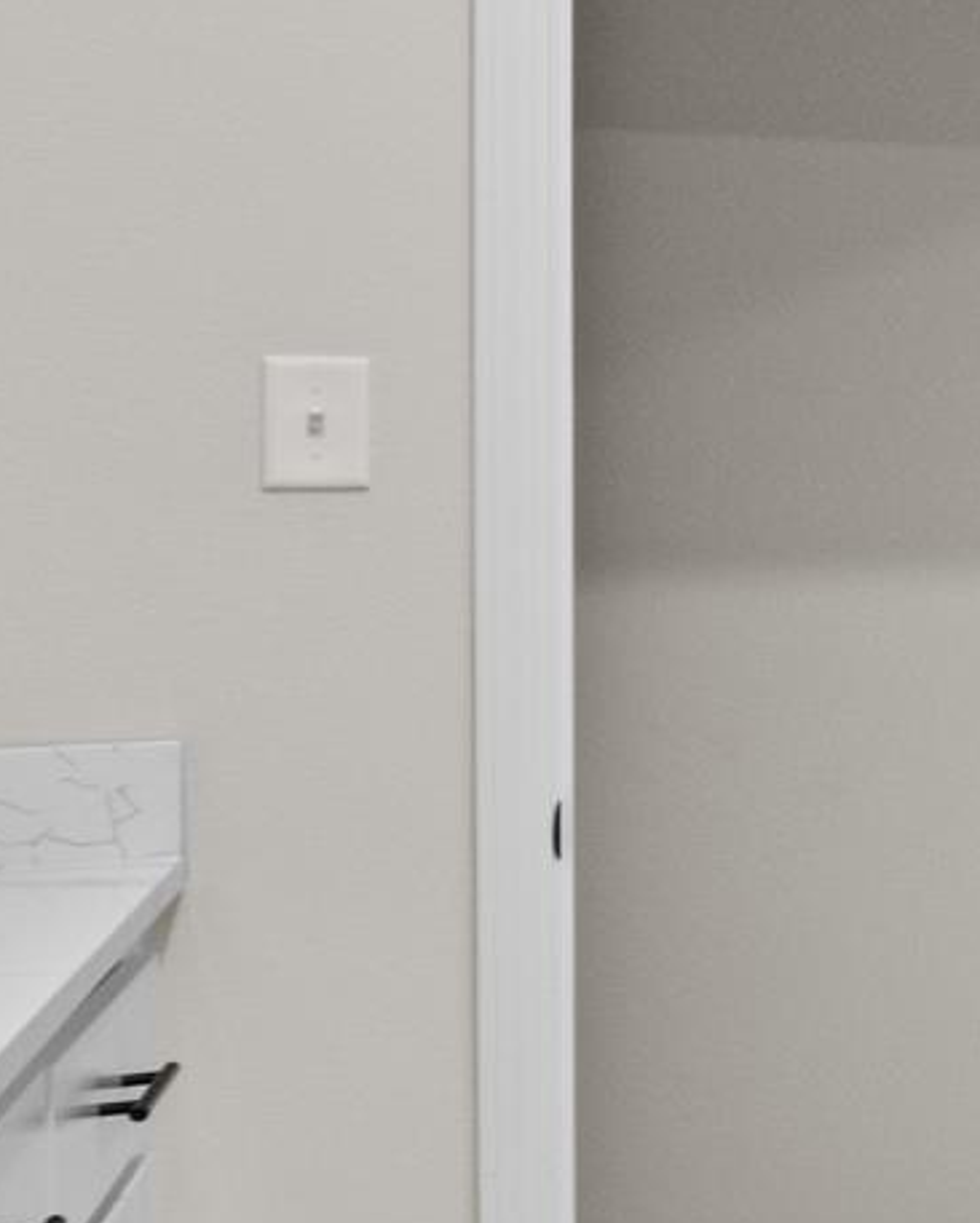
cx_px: 2903
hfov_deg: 11.6
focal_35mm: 77
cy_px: 466
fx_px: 2790
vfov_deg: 24.7
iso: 200
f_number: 7.1
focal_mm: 10
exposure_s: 1/1.25
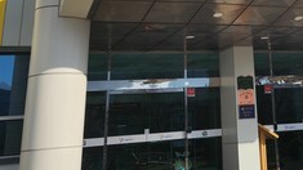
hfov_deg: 31.6
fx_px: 514
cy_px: -68
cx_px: 262
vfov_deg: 17.3
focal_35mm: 64
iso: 12
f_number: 1.8
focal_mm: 6.4
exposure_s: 1/2436
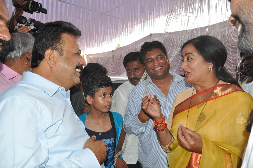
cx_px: 126
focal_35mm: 32
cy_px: 84
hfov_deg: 59.6
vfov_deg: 41.6
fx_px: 221
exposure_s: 1/125
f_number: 10
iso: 1000
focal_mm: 21
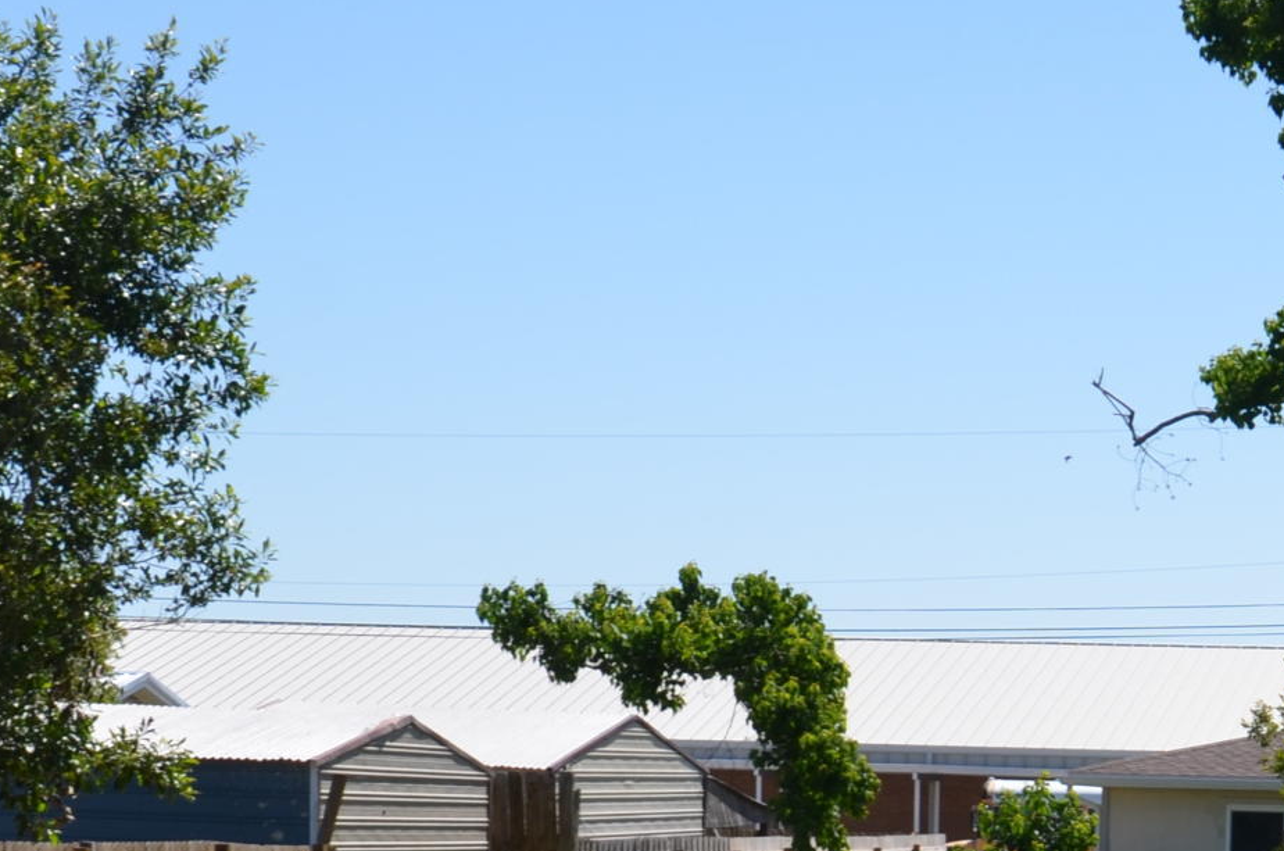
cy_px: 1229
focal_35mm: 122
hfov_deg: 16.5
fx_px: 4330
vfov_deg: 10.9
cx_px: 1340
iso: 125
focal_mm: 25
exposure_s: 1/250
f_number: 8
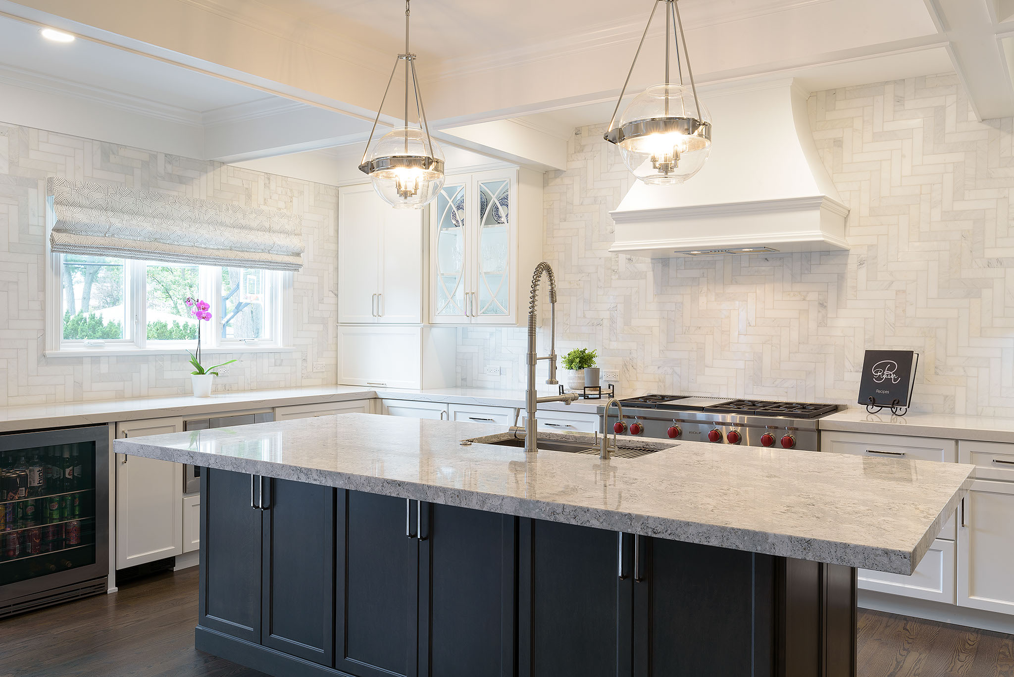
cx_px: 507
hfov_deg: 61.9
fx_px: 845
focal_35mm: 30
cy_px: 338
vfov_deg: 43.6
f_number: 16
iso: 100
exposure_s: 1.3
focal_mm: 30
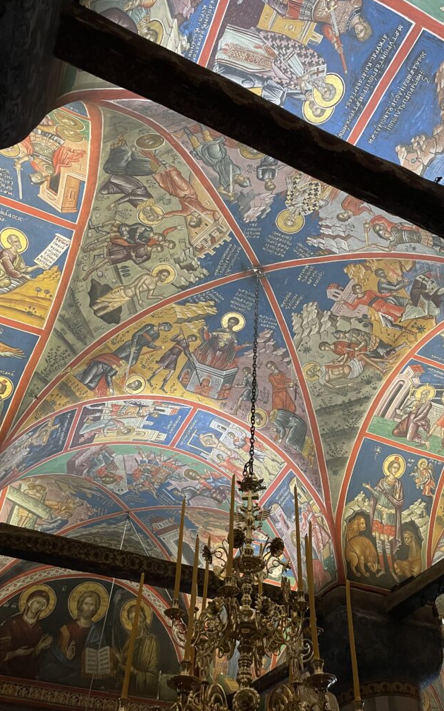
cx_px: 252
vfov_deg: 66.5
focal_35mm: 28
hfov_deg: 44.4
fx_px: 542
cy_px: 359
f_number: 1.6
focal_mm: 4.2
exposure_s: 1/50
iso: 400
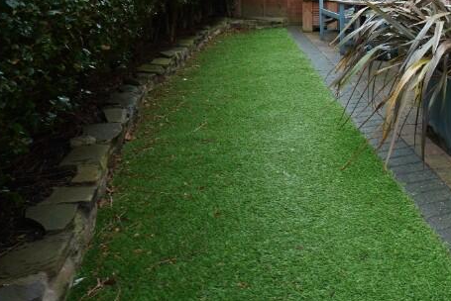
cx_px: 414
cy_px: -30
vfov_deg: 32.5
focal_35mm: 36
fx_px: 451
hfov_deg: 47.2
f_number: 8
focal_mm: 16
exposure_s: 1/20
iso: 800
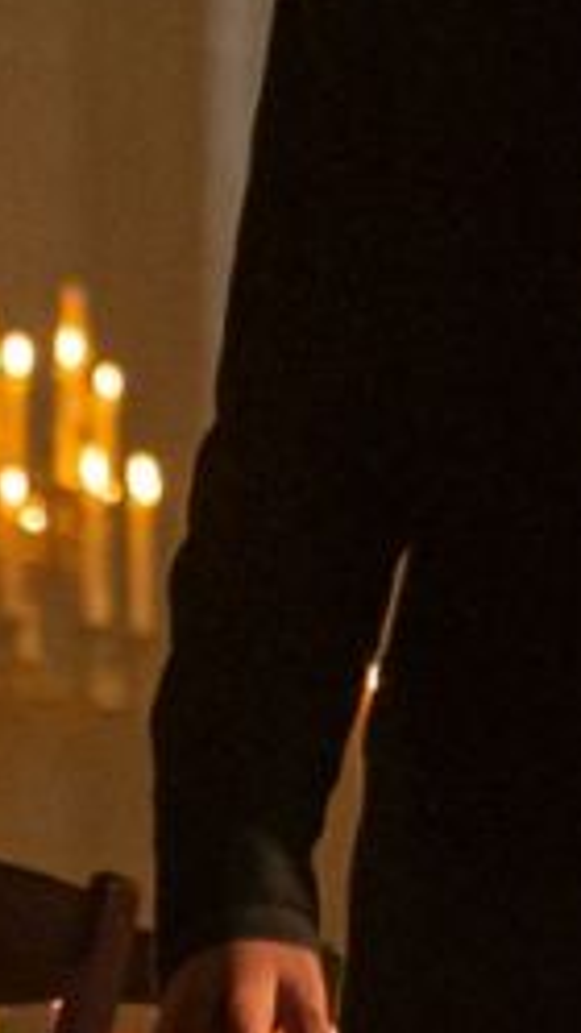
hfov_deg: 2.1
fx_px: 15507
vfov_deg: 3.8
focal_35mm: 566
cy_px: 407
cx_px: 1307
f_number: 3.2
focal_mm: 70
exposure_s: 1/160
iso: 1600
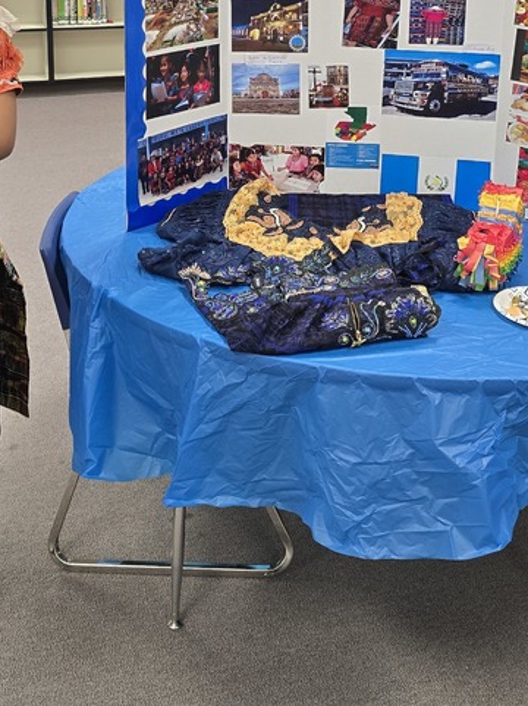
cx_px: 261
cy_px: 70
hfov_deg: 29.6
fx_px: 998
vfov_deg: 36.5
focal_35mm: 49
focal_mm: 6.3
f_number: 1.7
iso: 160
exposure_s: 1/120
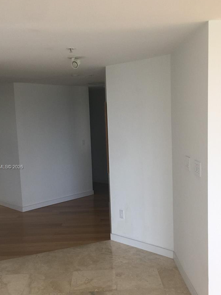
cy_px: 167
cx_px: 111
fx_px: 332
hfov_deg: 36.8
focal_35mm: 39
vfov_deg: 47.7
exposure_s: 1/40
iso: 40
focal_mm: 4.15
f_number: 2.2
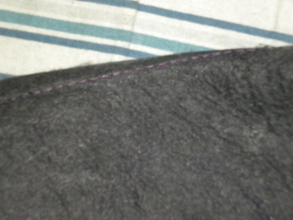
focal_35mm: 105
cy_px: 110
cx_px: 146
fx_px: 889
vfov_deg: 14.1
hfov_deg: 18.7
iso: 400
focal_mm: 18.9
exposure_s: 1/60
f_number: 8.5
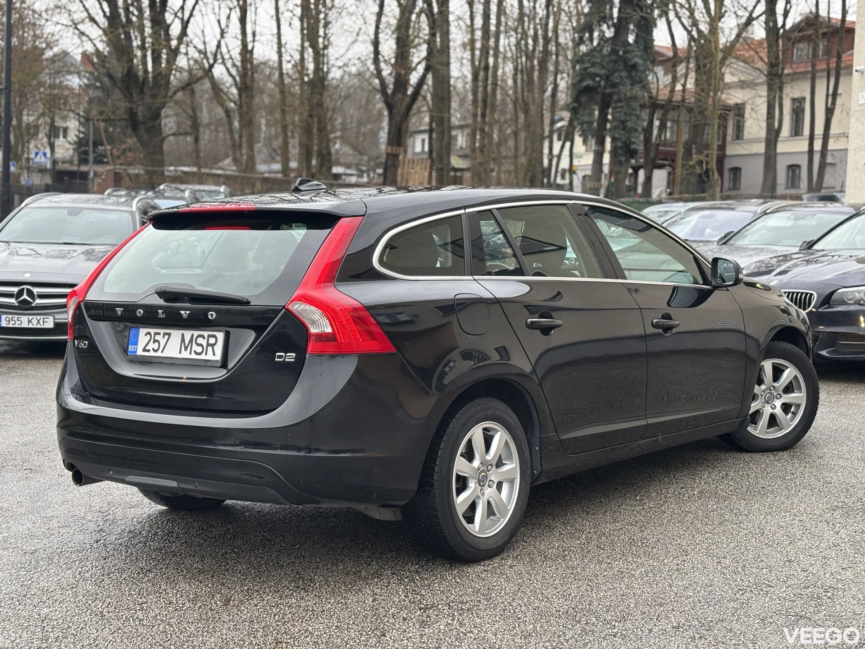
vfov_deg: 28.0
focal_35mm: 52
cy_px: 324
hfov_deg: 36.8
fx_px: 1299
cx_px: 432
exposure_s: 1/121
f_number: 1.6
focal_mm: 5.96
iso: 50
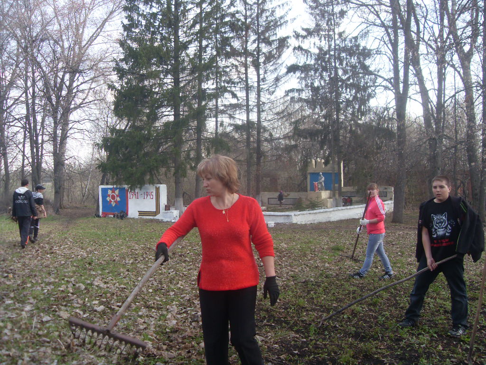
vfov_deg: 38.7
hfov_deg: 50.1
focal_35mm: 37
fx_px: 519
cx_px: 243
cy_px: 182
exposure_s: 1/350
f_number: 2.8
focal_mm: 6.3
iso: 80
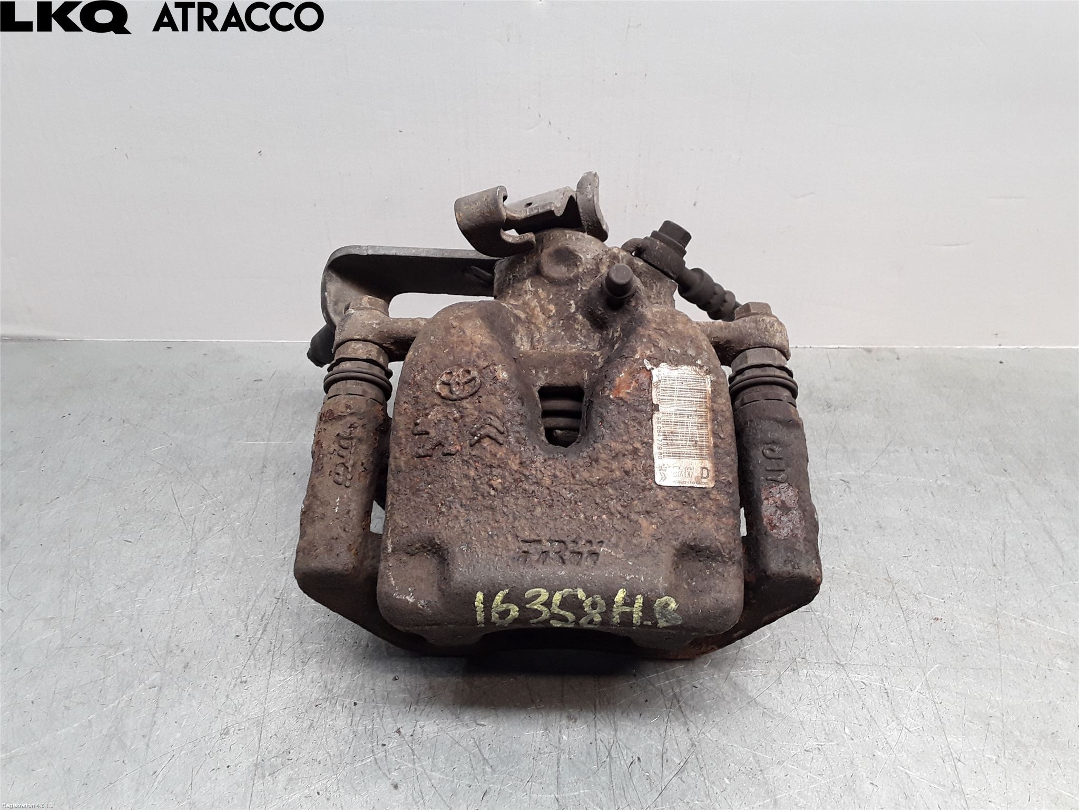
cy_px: 405
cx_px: 540
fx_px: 873
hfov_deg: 63.4
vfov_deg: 49.7
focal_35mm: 28
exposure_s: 1/50
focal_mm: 2.91
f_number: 1.9
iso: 50
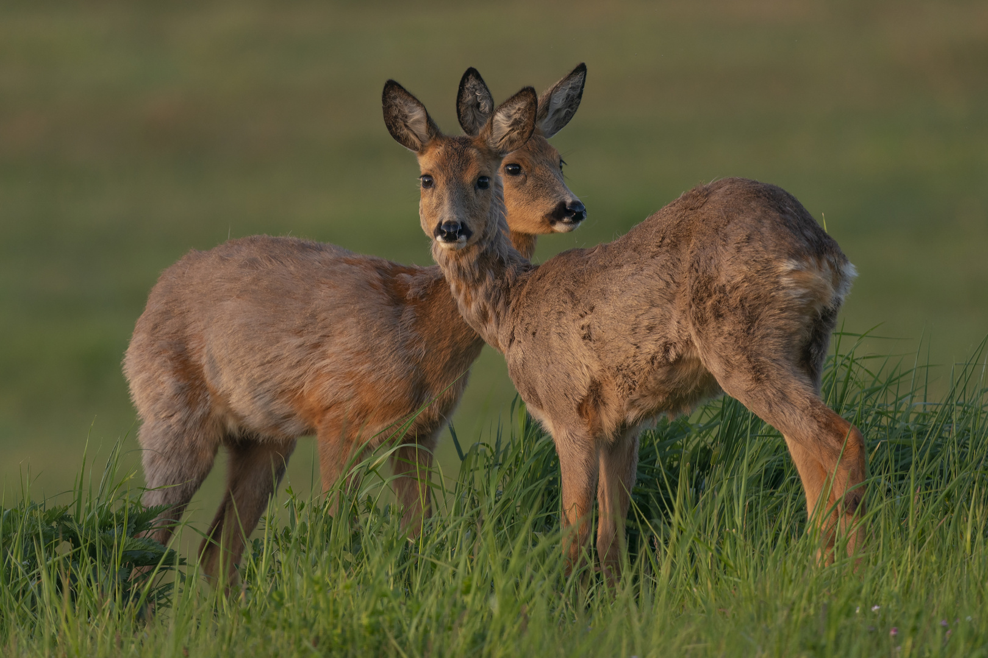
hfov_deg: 3.4
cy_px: 329
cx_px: 494
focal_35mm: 600
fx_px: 16465
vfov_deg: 2.3
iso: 640
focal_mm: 600
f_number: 8
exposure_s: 1/200
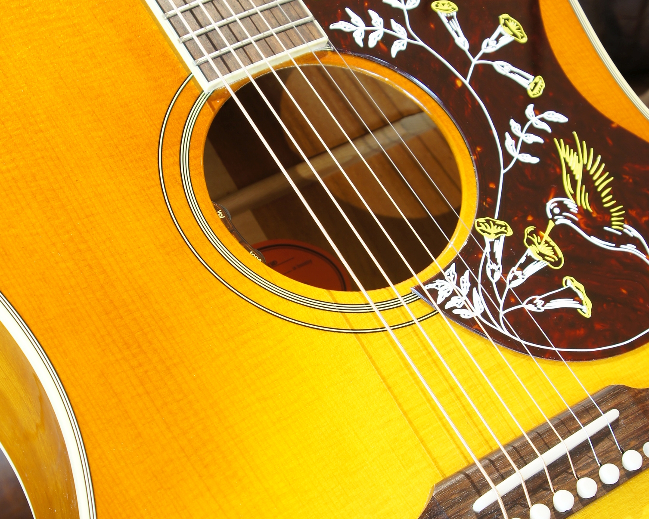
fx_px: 1435
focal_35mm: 75
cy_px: 293
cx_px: 322
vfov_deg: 20.5
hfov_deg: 25.5
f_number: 7.1
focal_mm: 35
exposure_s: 1/2.5
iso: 100
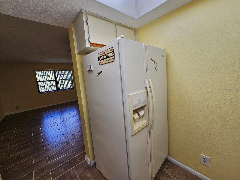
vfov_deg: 89.9
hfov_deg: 106.2
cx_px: 120
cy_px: 90
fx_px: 90
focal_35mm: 13
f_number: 2.2
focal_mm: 2.2
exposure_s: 1/60.2
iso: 50
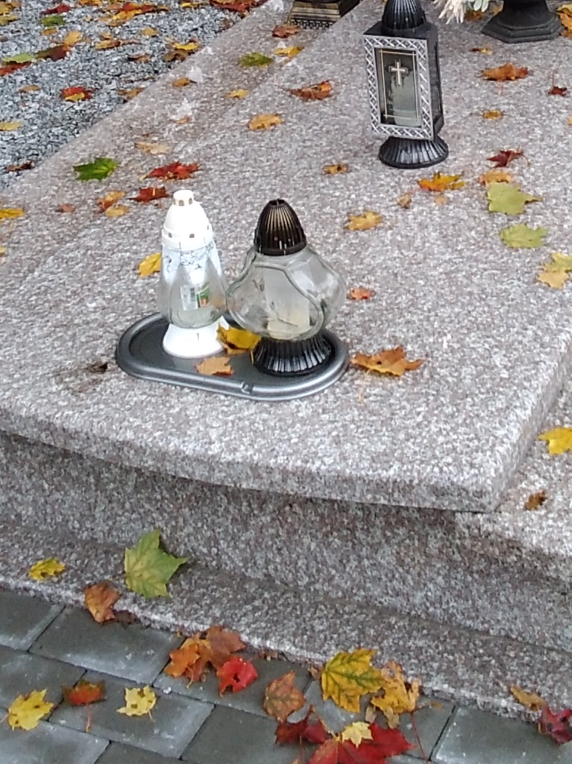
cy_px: 105
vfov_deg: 26.0
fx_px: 1609
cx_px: 373
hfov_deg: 20.1
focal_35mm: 73
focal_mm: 2.39
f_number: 2.4
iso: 100
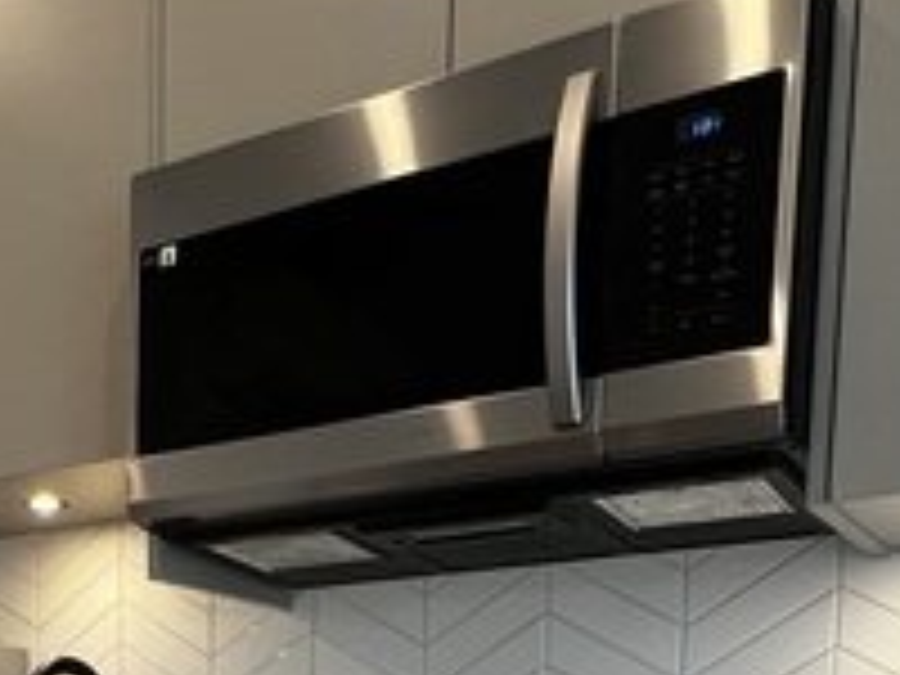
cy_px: 1004
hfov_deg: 35.5
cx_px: 171
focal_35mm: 52
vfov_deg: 22.9
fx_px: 1352
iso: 200
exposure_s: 1/120
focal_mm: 1.57
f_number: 1.8
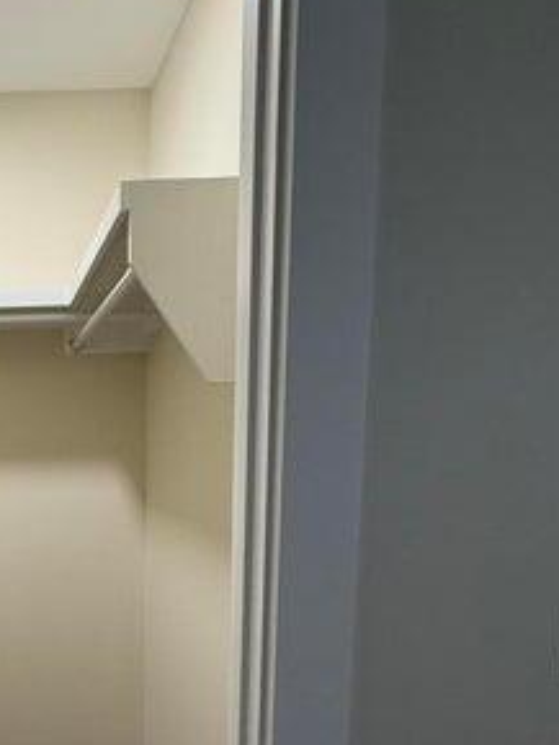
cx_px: -10
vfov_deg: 55.9
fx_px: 667
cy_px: 544
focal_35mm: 31
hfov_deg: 39.6
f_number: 2.2
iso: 160
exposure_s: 1/60
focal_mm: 2.22
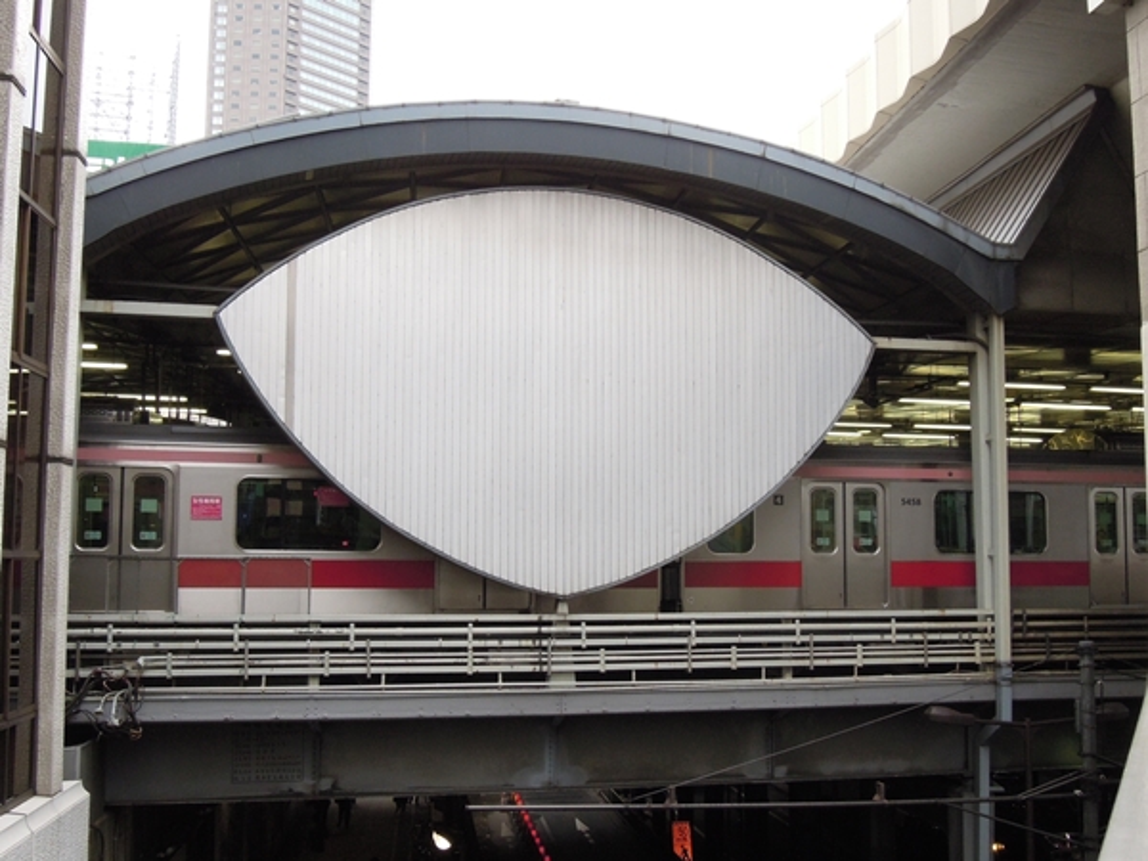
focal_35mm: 40
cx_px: 574
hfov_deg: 46.8
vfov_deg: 36.0
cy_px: 430
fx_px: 1327
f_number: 5.2
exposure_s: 1/125
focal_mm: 7.2
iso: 400
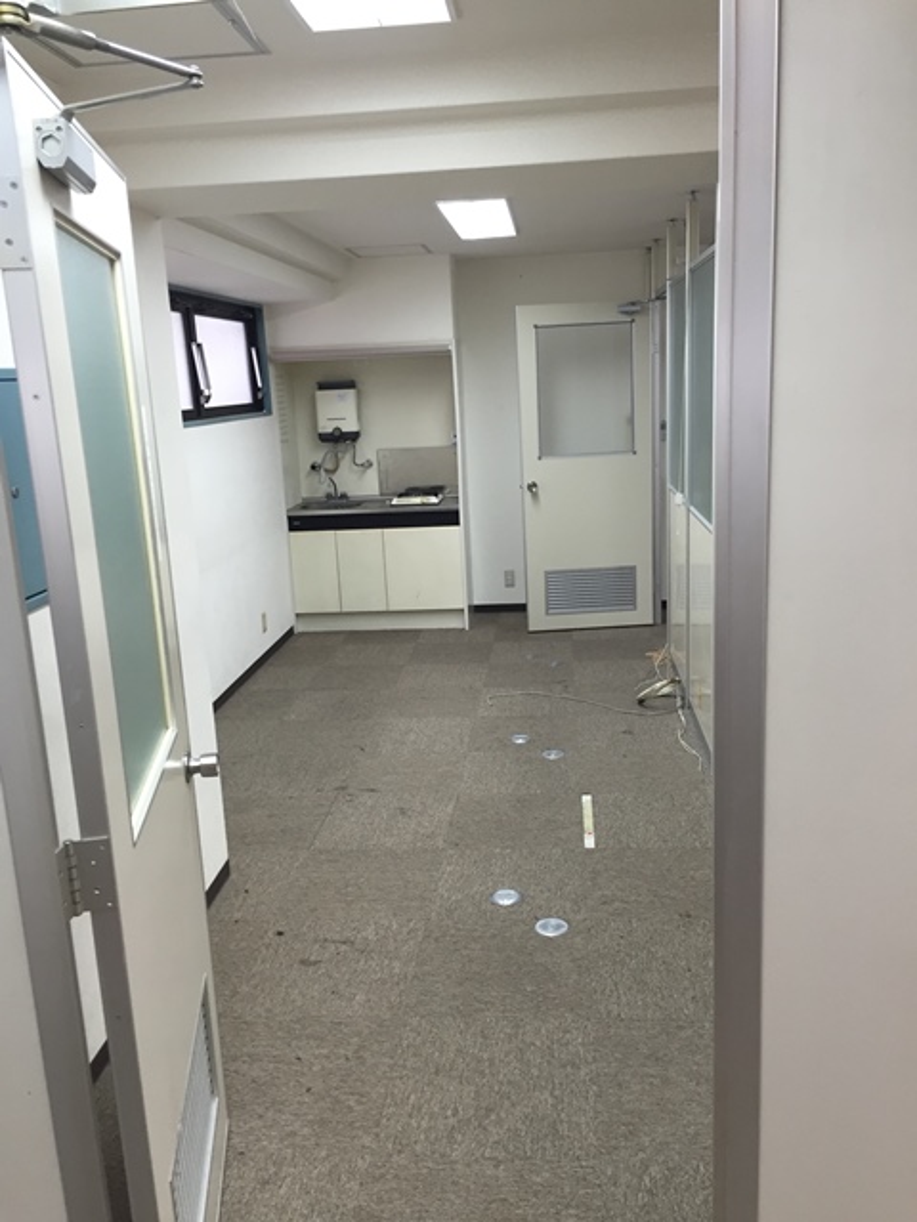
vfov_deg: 61.7
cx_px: 458
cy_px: 611
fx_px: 1024
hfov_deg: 48.2
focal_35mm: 29
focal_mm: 4.15
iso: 64
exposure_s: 1/30
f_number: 2.2
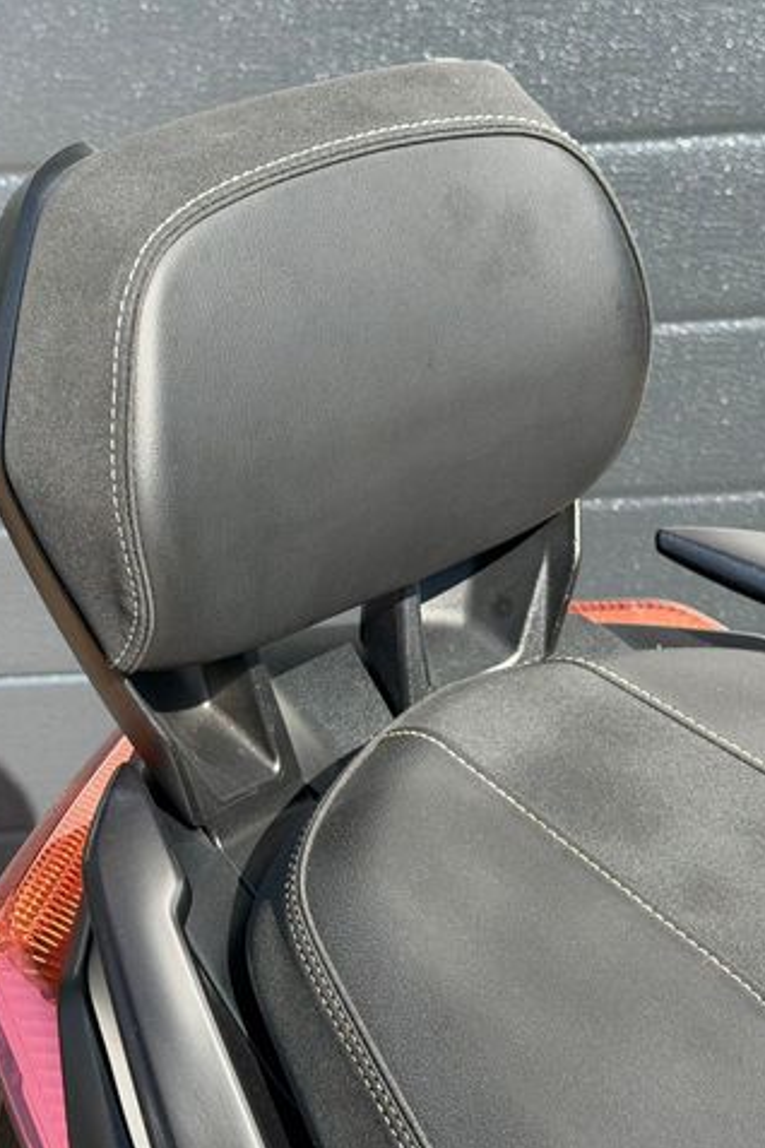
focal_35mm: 67
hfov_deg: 20.3
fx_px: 2135
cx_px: 351
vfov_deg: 30.1
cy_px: 575
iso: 80
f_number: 1.78
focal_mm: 6.76
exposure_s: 1/1330
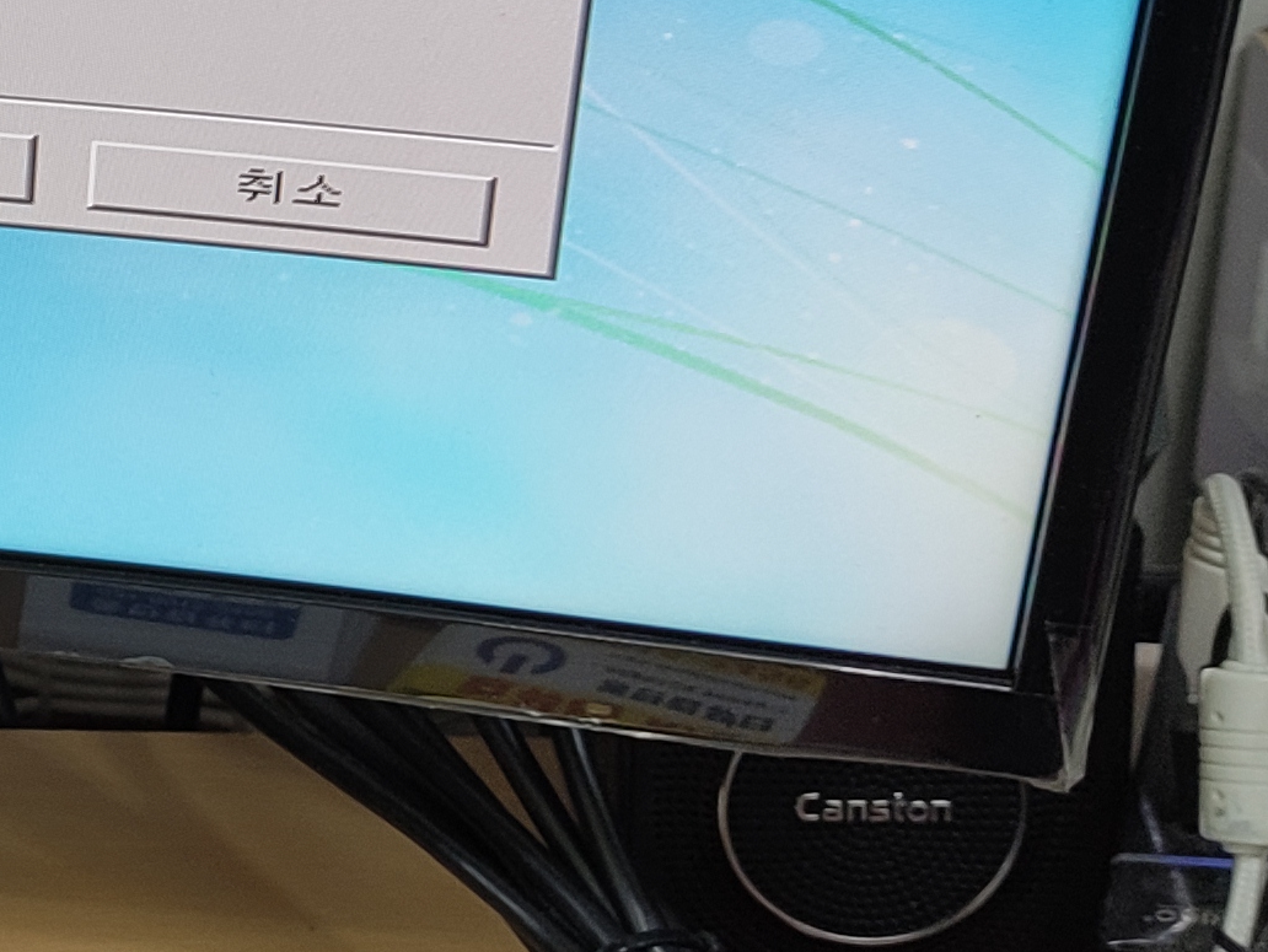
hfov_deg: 16.1
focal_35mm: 112
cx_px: -636
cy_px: 16
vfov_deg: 13.1
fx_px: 4105
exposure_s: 1/40
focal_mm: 5.43
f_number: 1.89
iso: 239
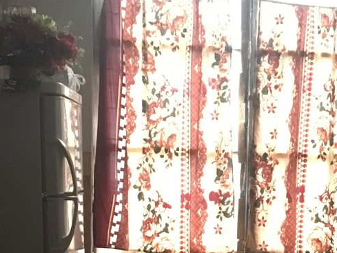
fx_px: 789
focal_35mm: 81
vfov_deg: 17.8
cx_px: 259
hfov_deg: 23.8
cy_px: 256
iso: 320
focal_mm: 4.15
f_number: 2.2
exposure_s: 1/17
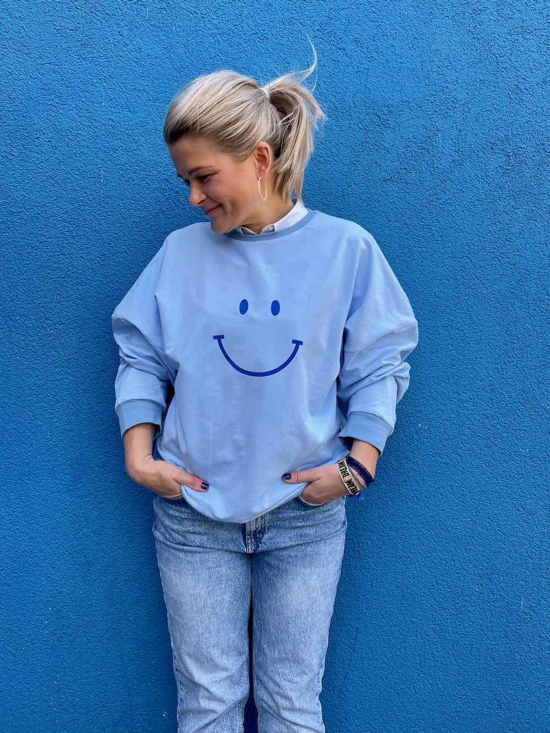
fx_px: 551
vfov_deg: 67.3
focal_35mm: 26
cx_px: 275
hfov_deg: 53.0
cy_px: 366
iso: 50
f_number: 1.6
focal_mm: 4.2
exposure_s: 1/550
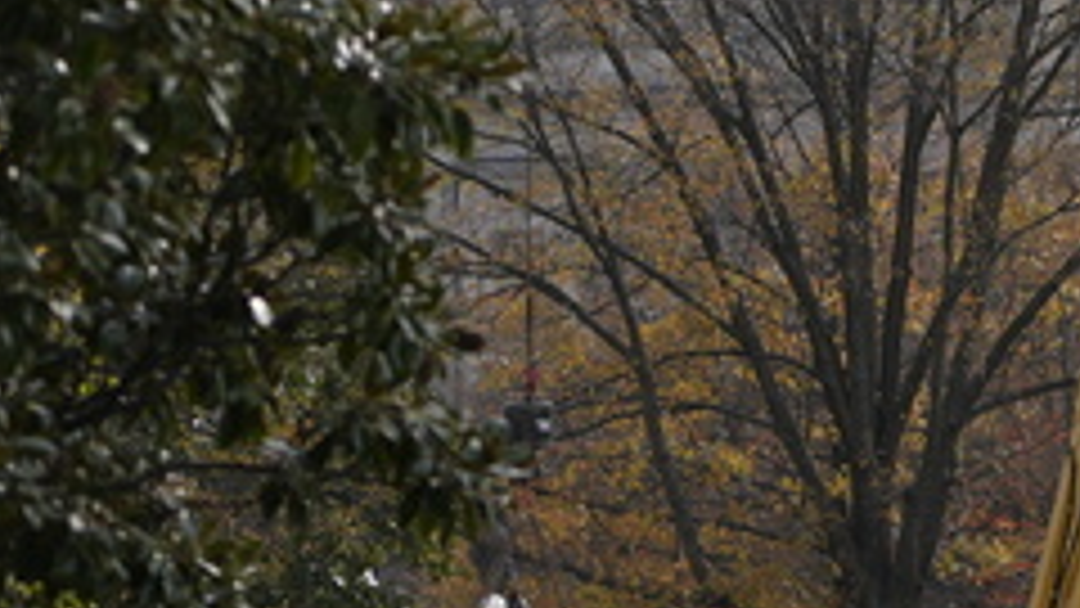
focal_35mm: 447
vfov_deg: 2.7
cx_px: 1116
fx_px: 12801
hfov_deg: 4.8
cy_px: -133
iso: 320
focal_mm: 100
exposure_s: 1/1600
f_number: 4.5
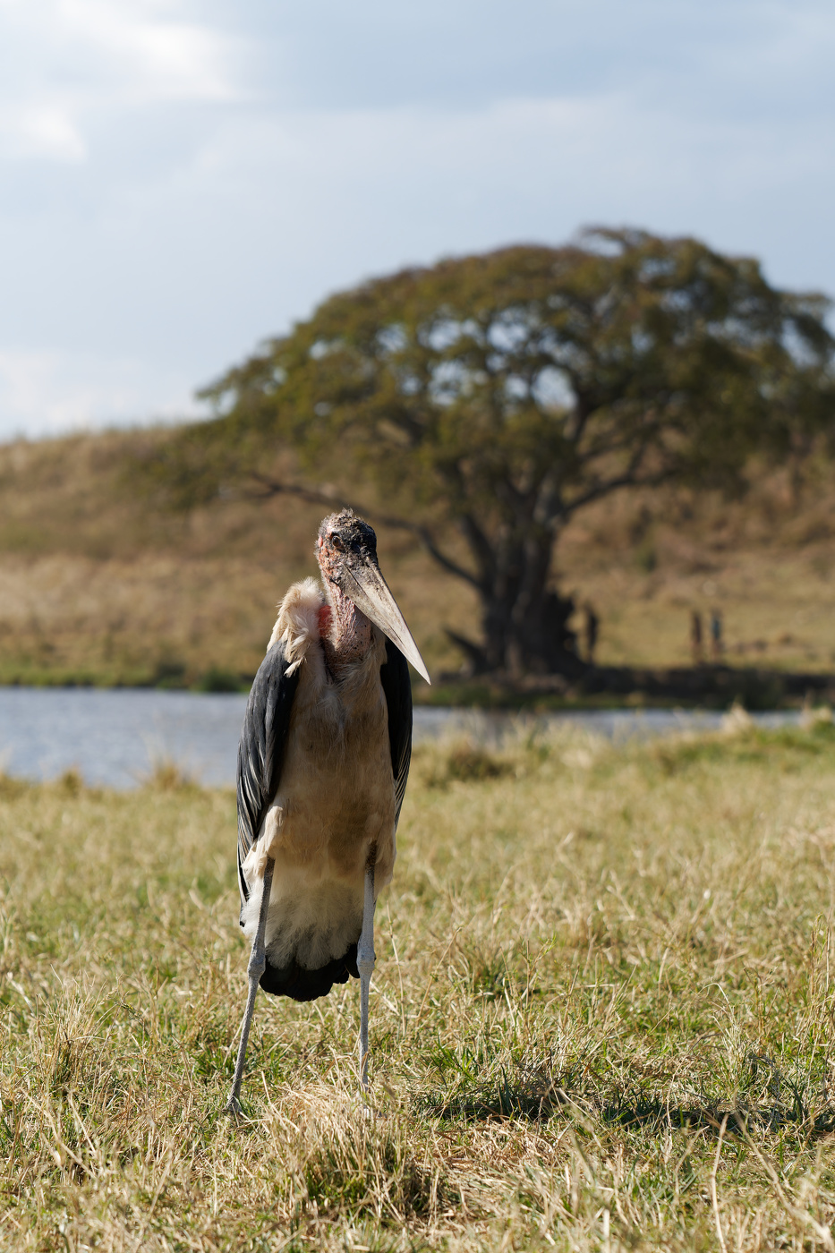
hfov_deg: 10.8
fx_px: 4437
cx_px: 418
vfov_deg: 16.1
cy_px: 626
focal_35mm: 128
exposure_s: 1/3200
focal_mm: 85
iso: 250
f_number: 3.5
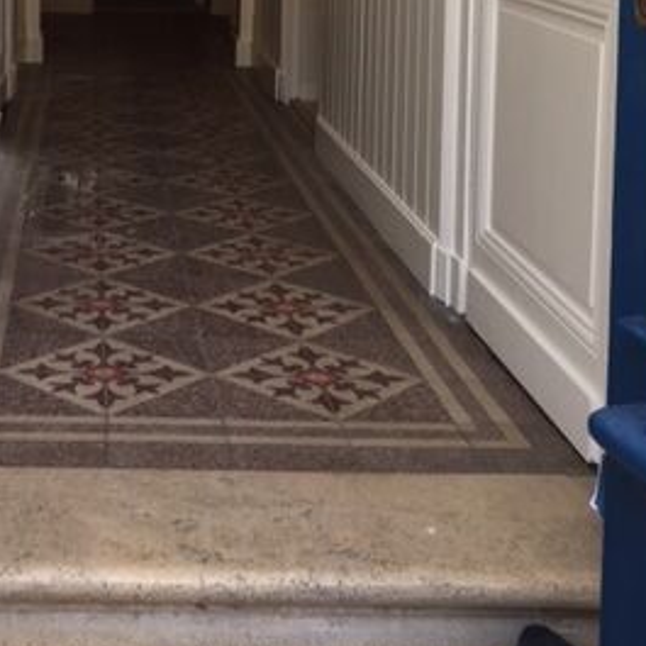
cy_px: -24
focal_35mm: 62
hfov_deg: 27.0
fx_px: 1309
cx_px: 98
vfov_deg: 26.1
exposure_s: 1/50
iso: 32
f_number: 2.2
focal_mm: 4.15
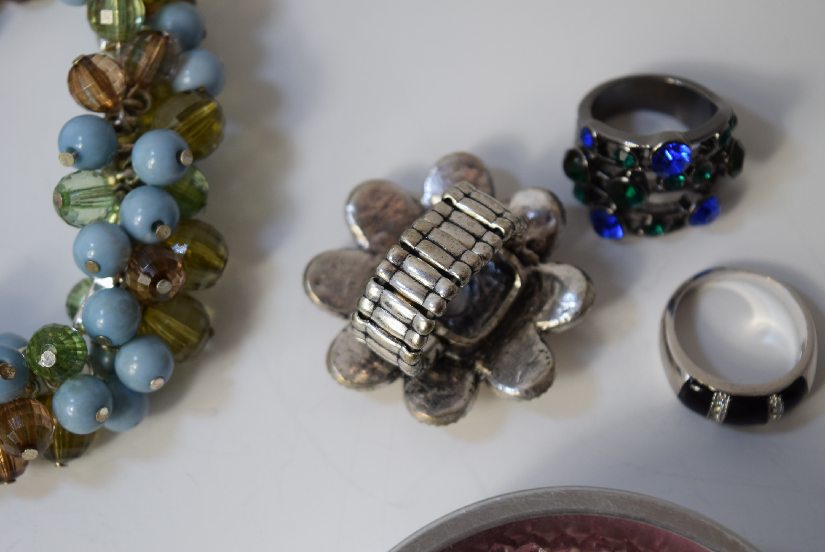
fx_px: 1892
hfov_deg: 24.6
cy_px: 276
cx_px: 412
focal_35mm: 82
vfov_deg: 16.6
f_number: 6.3
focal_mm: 55
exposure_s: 1/125
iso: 400
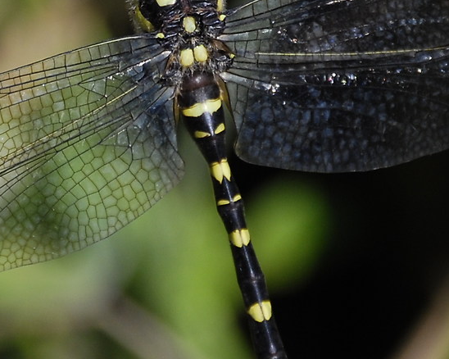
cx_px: 164
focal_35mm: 772
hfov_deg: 2.5
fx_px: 10256
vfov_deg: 2.0
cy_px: 145
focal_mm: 125
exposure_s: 1/1250
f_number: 5.6
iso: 200
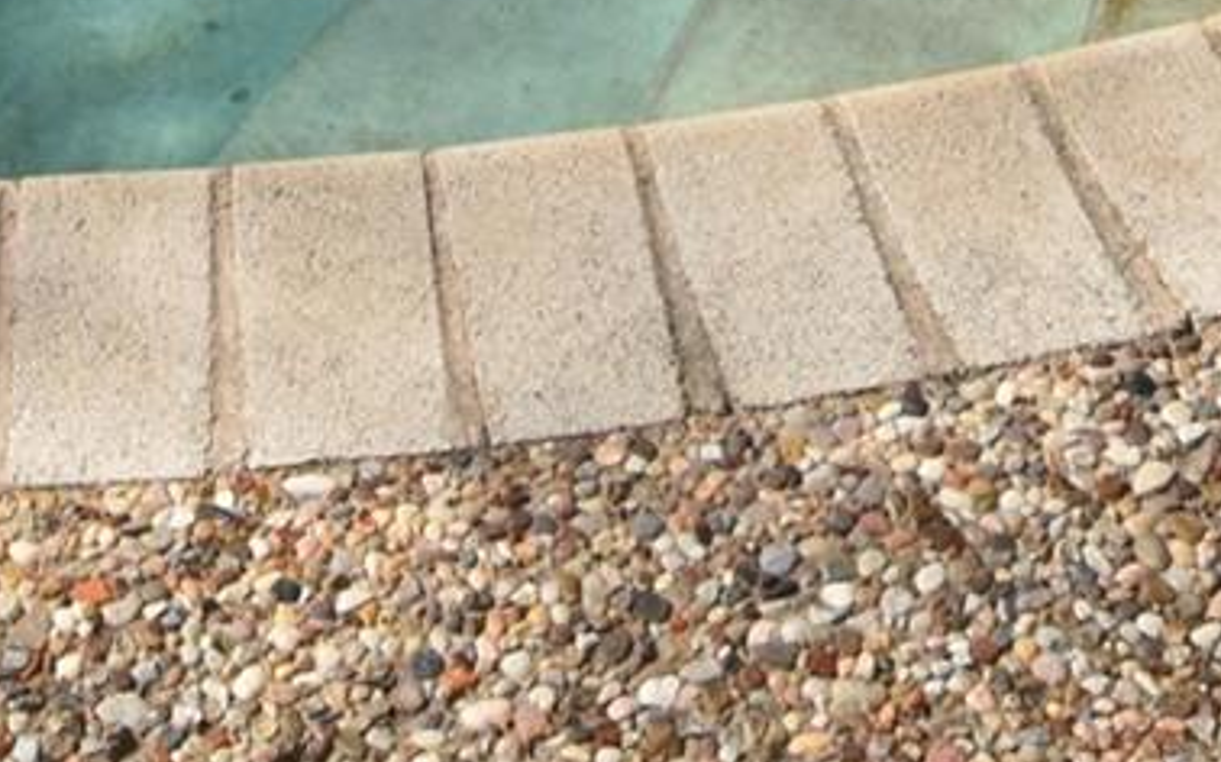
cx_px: 530
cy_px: -1361
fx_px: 3859
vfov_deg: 9.4
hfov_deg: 18.0
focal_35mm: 116
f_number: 10
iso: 200
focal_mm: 14
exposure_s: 1/400
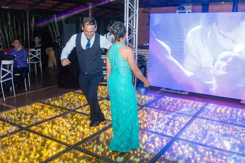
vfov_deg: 40.0
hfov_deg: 57.2
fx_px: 225
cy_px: 82
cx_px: 122
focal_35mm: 33
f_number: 5
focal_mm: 22
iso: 800
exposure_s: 1/60
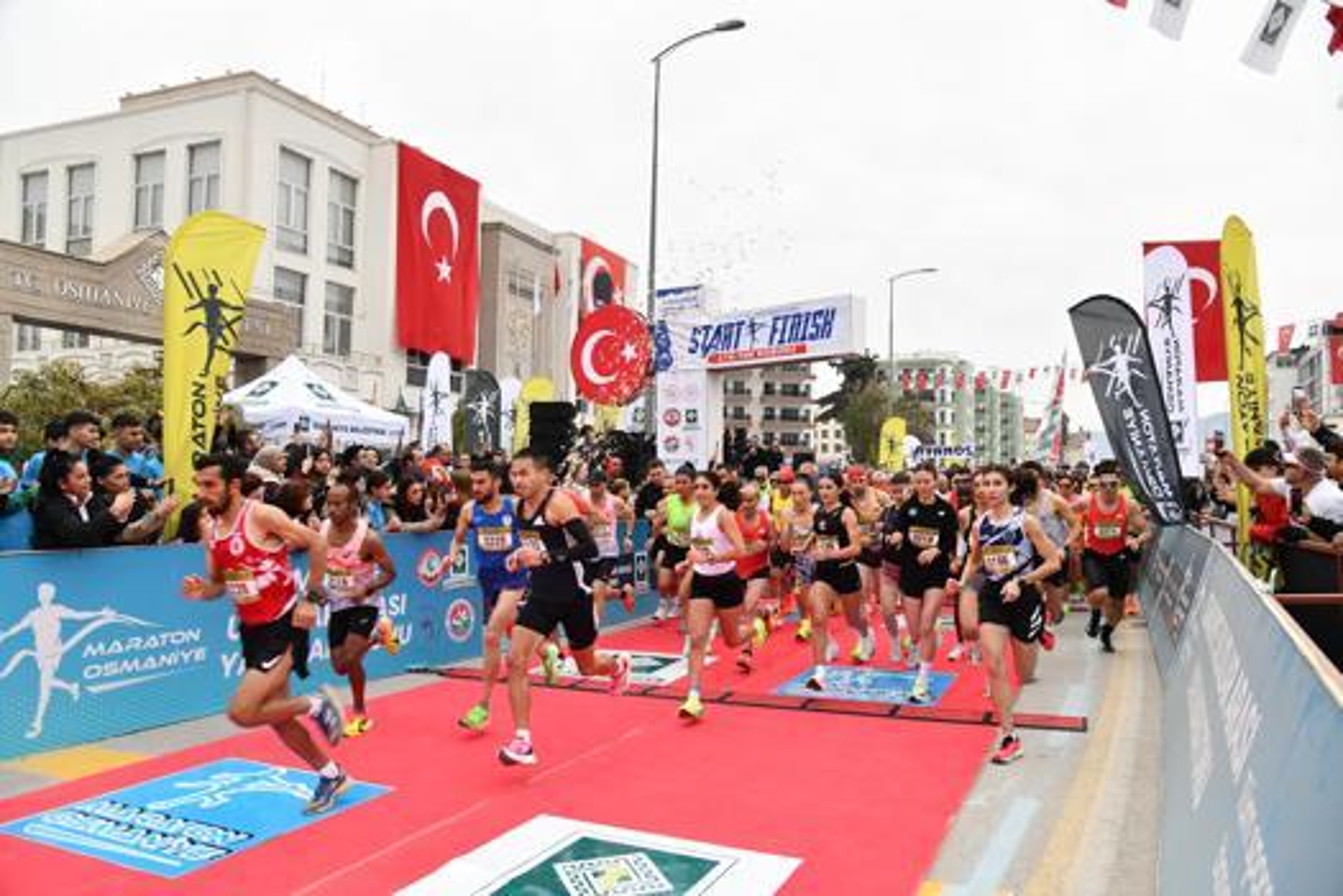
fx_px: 895
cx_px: 672
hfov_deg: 73.7
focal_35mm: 24
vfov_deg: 53.1
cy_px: 448
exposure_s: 1/320
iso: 2500
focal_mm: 24
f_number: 5.6
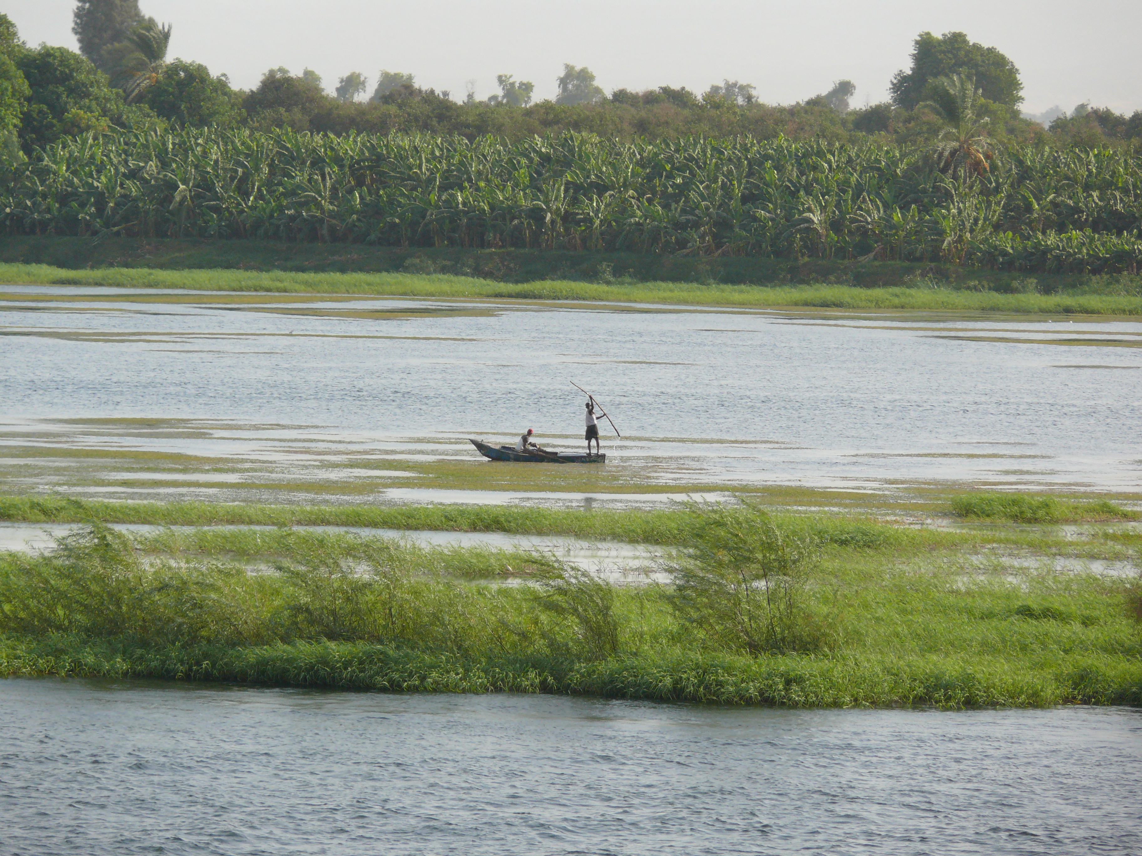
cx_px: 571
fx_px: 9501
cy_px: 428
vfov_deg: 5.2
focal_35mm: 288
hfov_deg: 6.9
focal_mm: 60.8
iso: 100
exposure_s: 1/800
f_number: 4
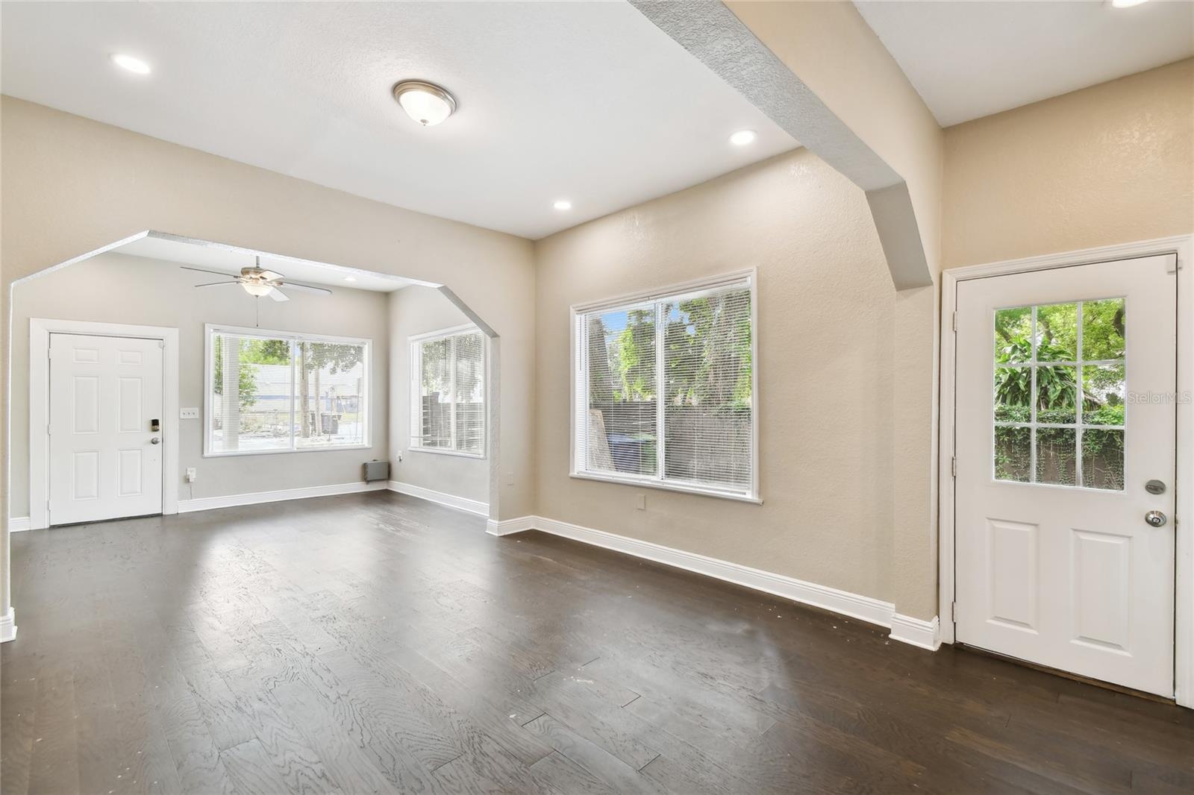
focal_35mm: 15
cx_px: 597
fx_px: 497
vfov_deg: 77.3
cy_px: 398
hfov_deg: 100.4
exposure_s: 1/20
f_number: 7.1
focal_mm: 10
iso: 100
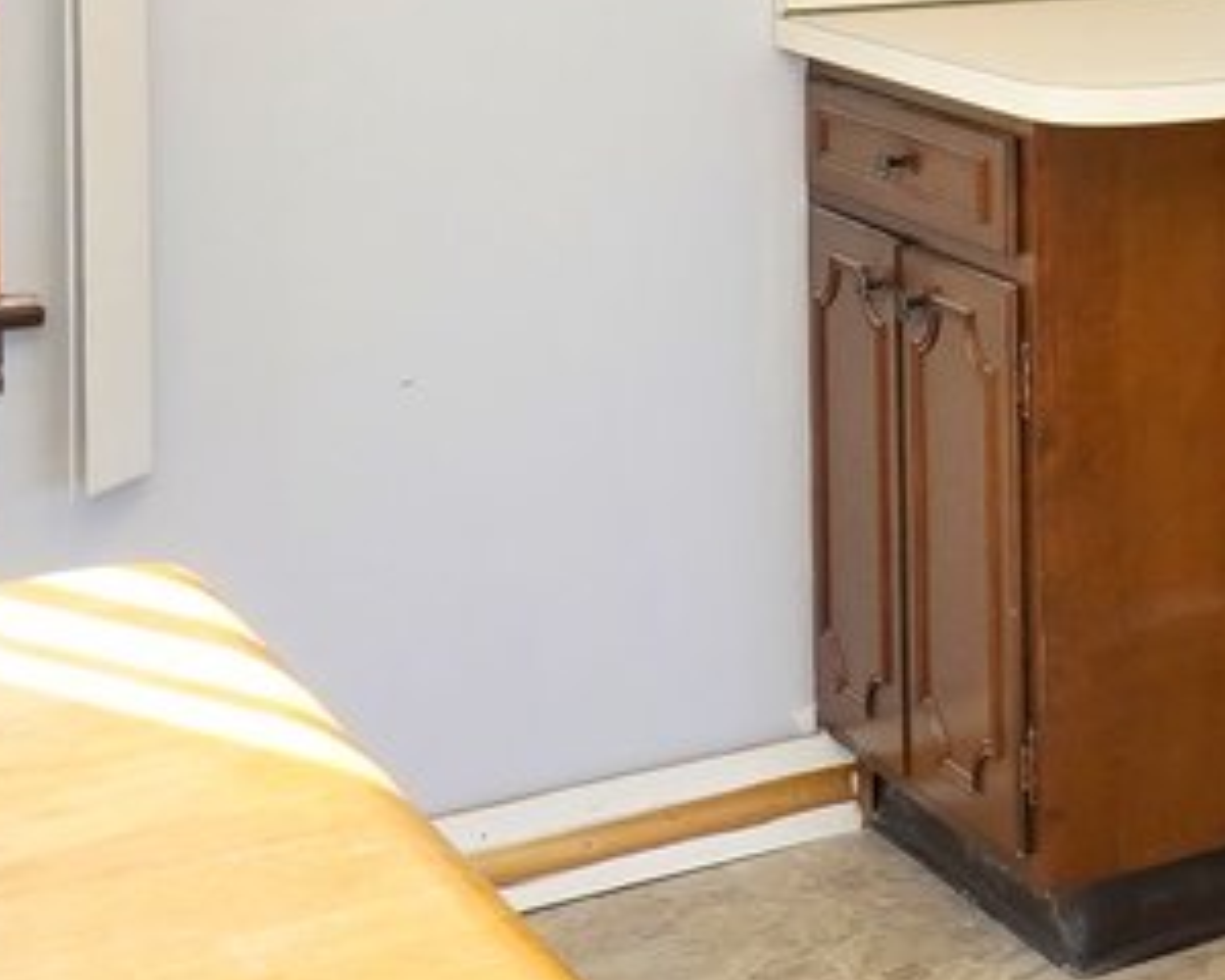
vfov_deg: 18.8
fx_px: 2755
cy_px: -261
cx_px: 2201
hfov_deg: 19.1
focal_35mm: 76
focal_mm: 10
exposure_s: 1/20
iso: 500
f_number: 9
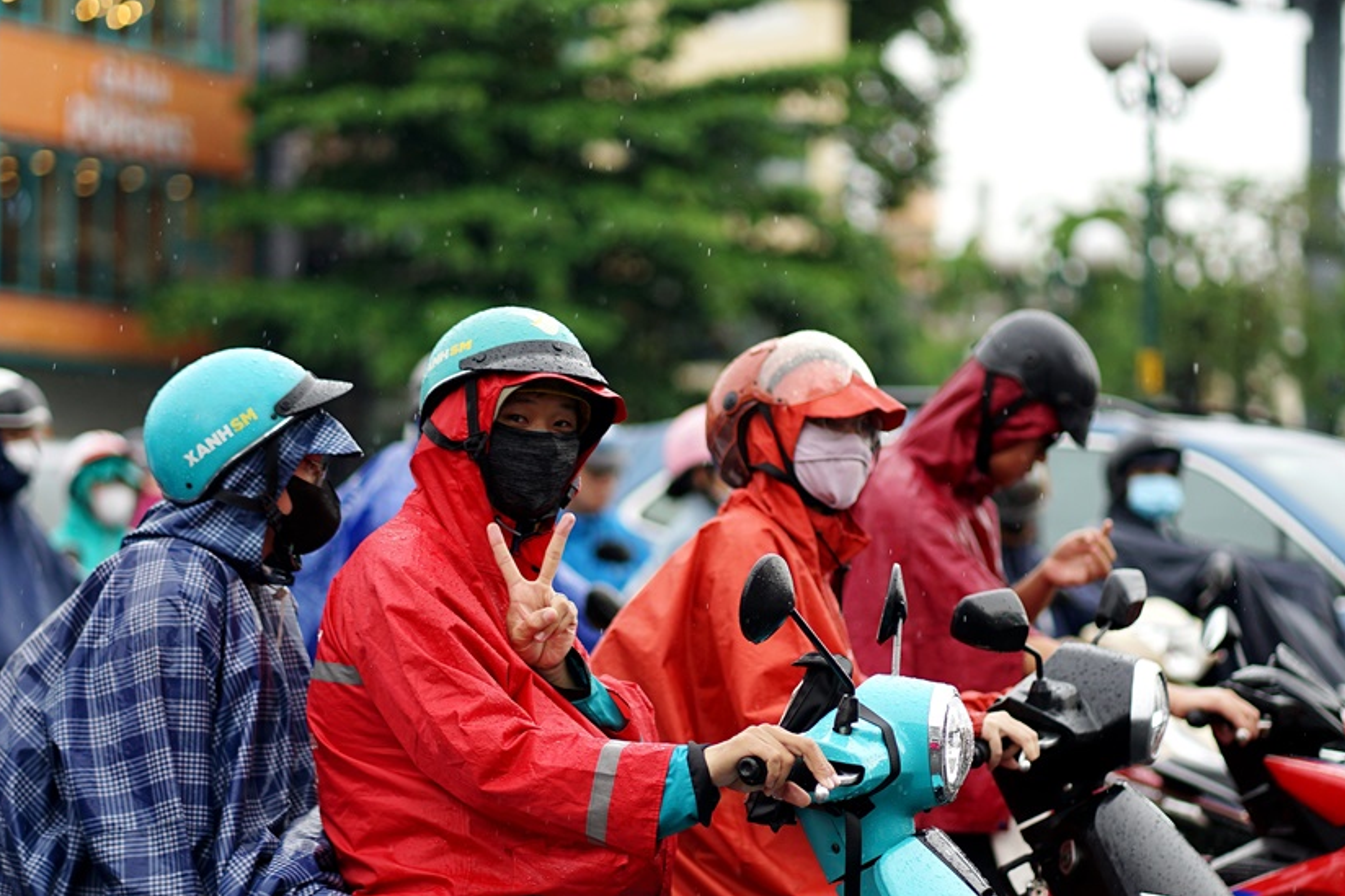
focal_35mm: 132
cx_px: 787
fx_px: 4930
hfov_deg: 15.5
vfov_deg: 10.4
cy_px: 641
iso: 200
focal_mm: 85
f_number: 1.8
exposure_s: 1/800
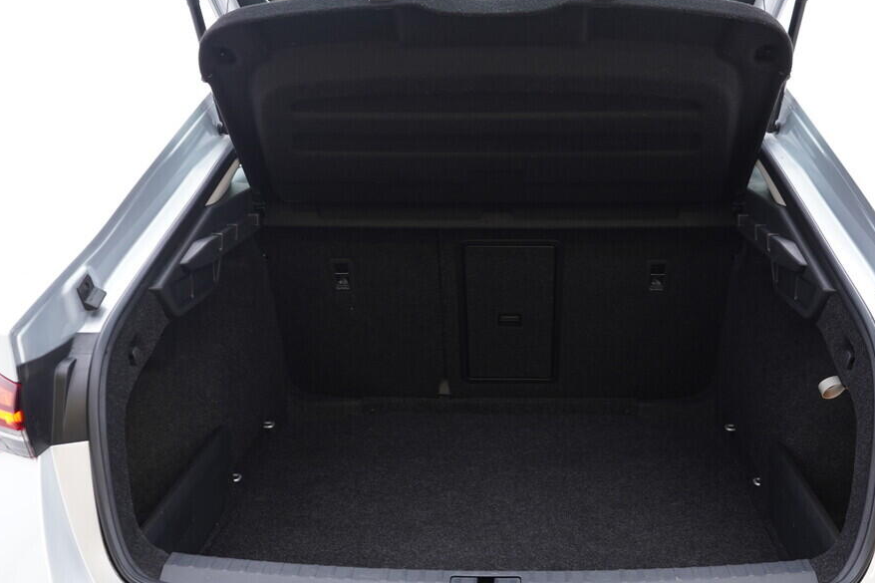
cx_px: 483
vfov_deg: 31.9
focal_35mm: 42
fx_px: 1021
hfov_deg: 46.3
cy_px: 293
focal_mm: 24
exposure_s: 1/40
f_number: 2.8
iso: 200
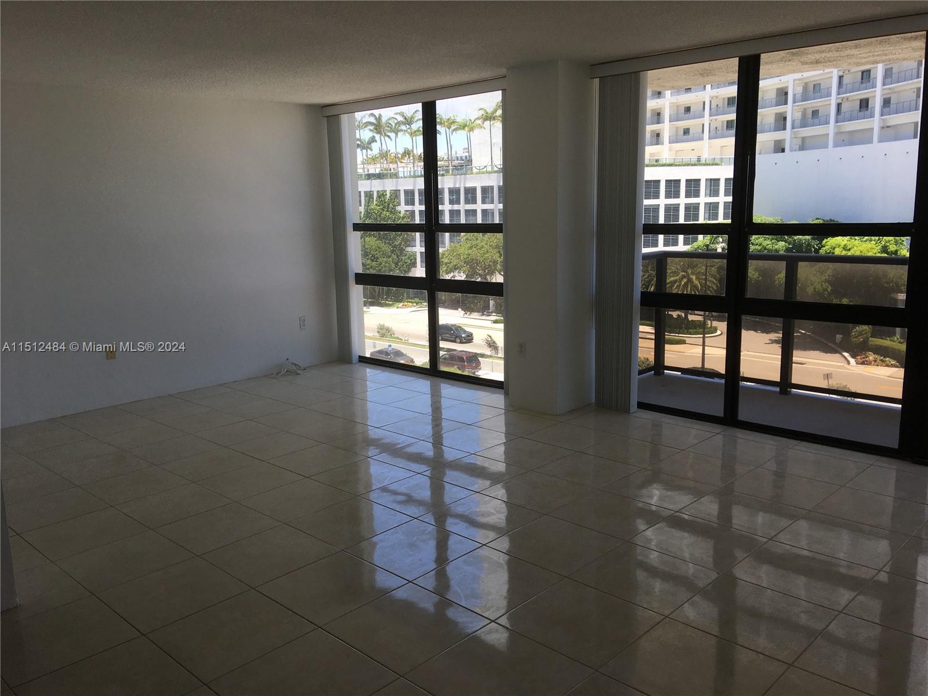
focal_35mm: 29
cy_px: 348
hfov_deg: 61.7
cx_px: 464
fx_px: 777
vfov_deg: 48.2
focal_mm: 4.15
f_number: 2.2
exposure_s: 1/530
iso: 25
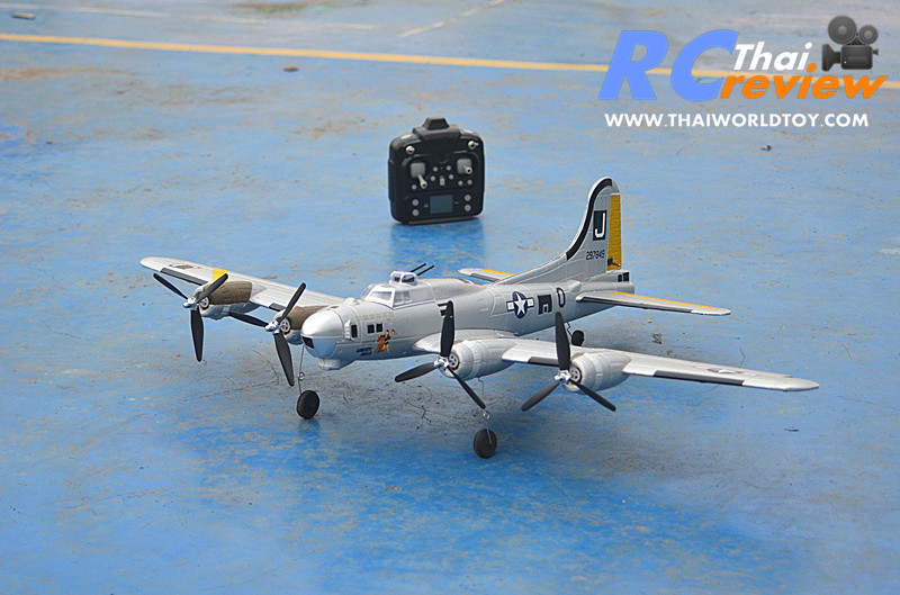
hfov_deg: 22.7
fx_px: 2244
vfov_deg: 15.1
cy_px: 298
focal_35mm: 90
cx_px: 450
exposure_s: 1/320
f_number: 5
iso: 400
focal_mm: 60
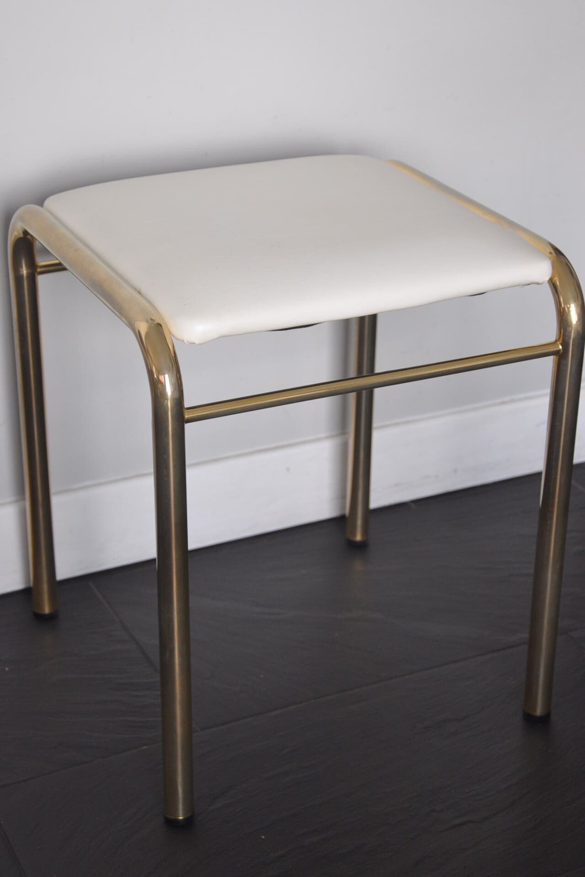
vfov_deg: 31.9
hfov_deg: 21.6
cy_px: 438
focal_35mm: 63
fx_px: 1536
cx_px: 292
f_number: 4.8
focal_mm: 42
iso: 400
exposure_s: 1/60
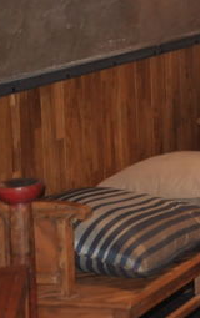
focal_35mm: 138
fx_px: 1200
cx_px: 541
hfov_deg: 8.4
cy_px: -21
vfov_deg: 14.8
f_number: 3.8
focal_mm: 24
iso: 800
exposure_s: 1/30
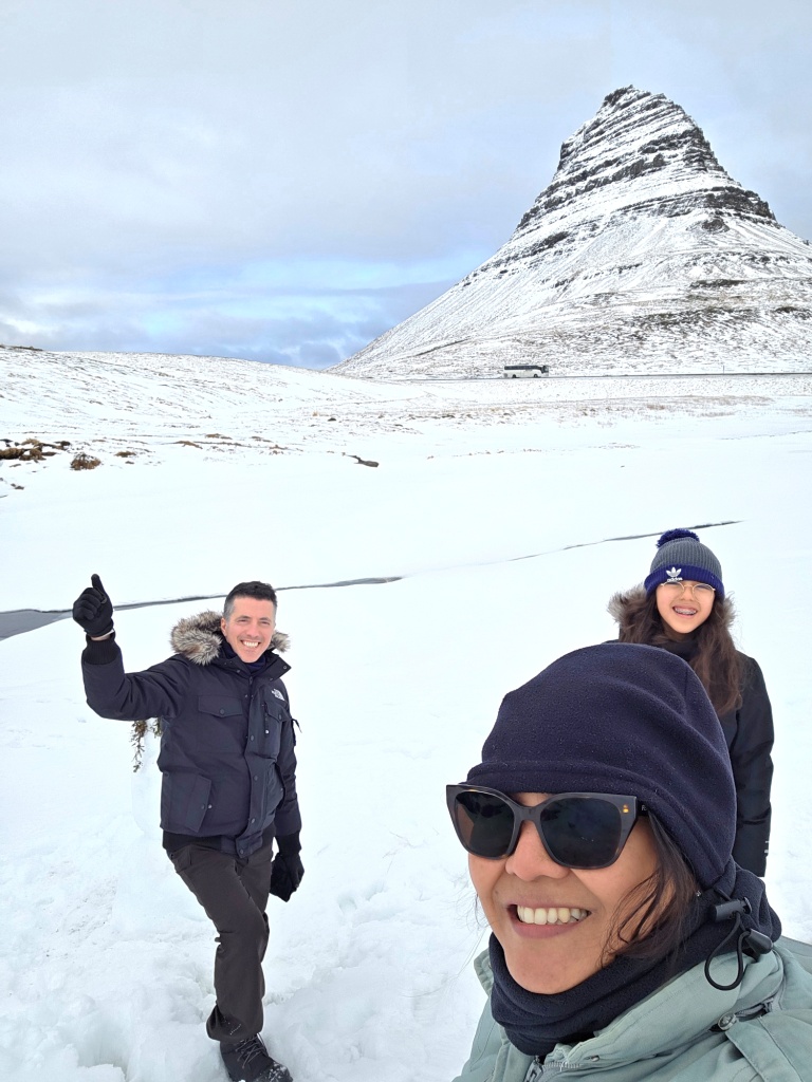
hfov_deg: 54.9
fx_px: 782
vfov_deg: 69.4
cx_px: 406
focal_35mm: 25
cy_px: 541
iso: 25
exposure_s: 1/769
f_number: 2.2
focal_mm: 3.3
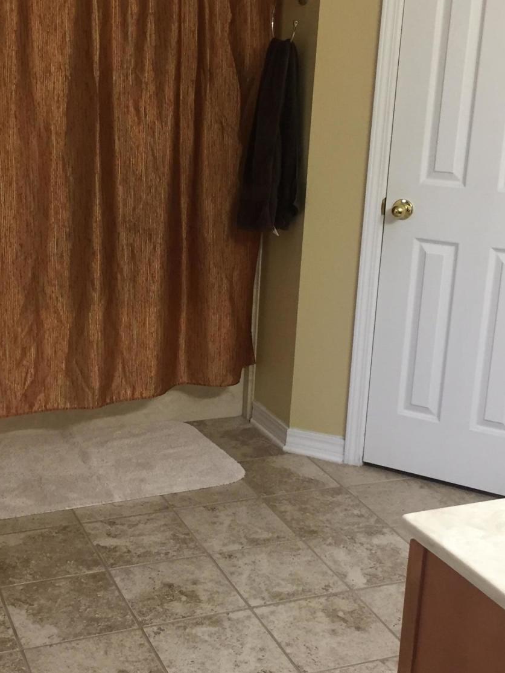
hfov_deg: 28.0
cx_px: 197
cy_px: 324
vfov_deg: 36.8
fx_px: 1011
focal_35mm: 52
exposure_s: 1/30
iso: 100
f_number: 2.2
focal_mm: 4.15
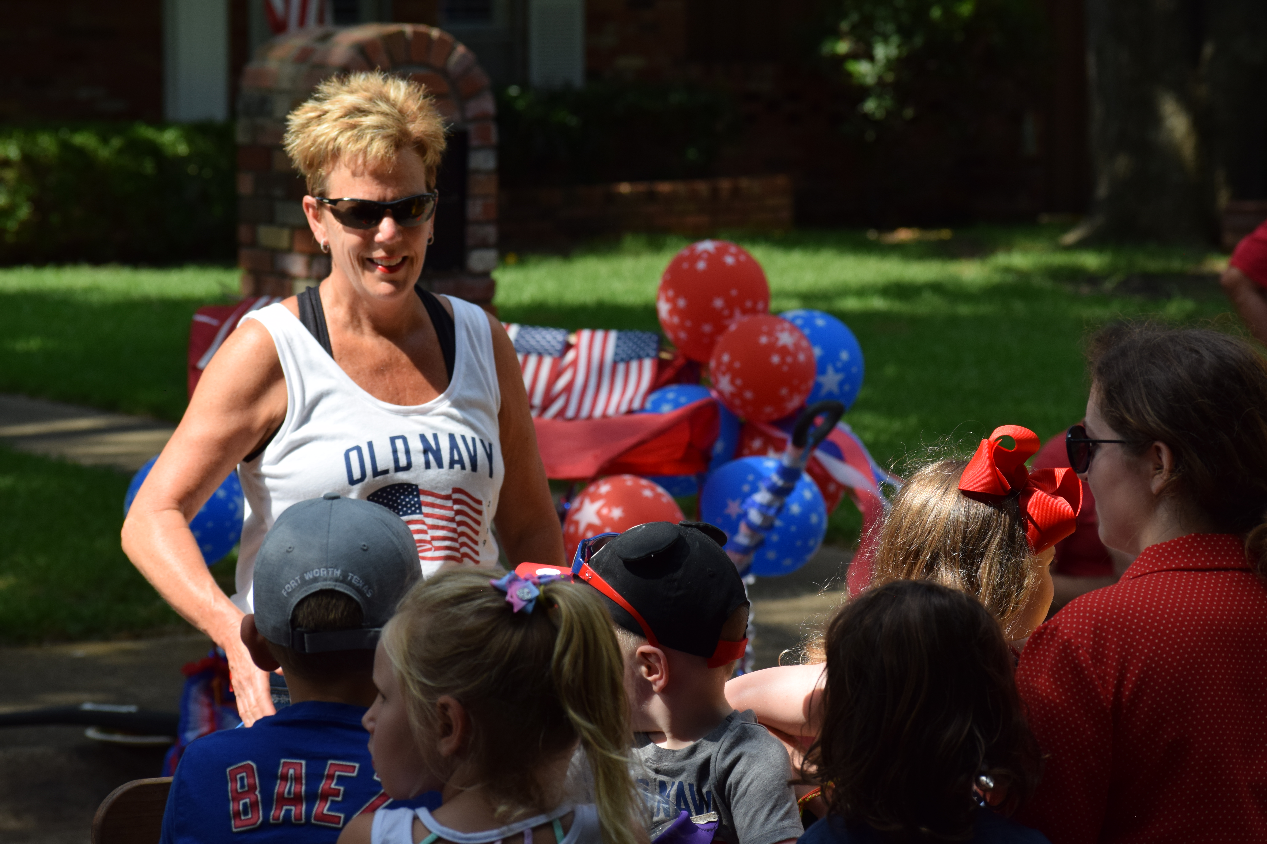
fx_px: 5173
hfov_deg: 14.0
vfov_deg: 9.3
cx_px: 634
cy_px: 422
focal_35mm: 147
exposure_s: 1/1000
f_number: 6.3
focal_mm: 98
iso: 400
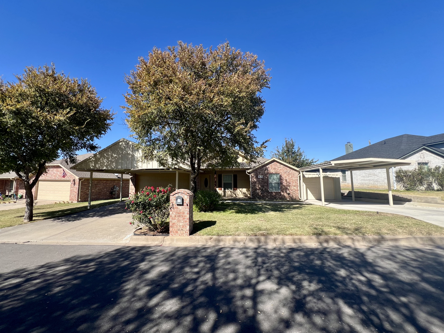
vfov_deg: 89.9
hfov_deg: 106.2
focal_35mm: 13
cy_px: 166
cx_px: 222
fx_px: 167
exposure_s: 1/1014
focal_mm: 1.57
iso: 32
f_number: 1.8
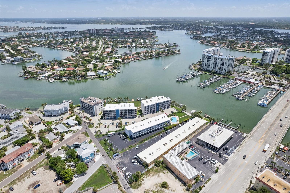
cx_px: 145
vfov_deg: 57.2
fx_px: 177
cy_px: 96
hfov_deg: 78.6
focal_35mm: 22
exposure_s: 1/3200
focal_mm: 8.4
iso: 140
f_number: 2.8
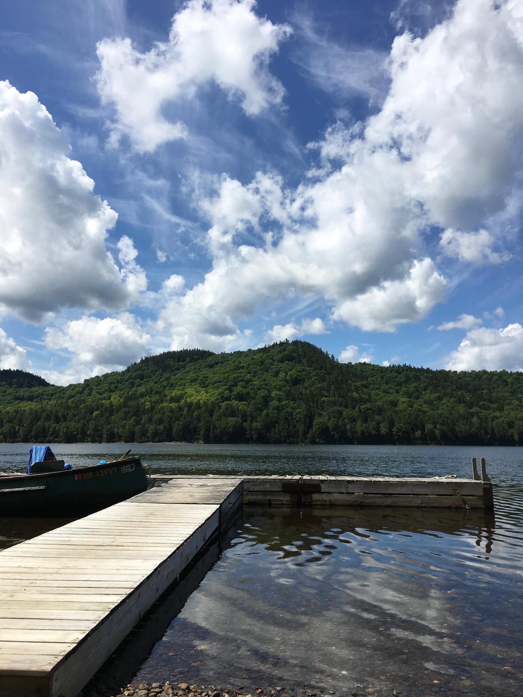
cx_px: 262
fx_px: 584
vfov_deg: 61.7
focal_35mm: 29
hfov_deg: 48.2
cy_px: 348
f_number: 2.2
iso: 25
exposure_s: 1/2653
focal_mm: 4.15
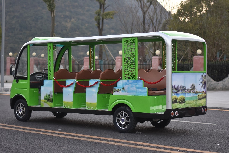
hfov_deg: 27.0
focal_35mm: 75
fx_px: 477
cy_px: 76
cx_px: 114
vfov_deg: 18.2
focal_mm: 50
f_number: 2
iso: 400
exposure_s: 1/200
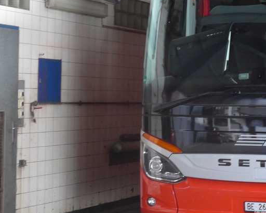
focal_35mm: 112
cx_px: 249
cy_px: 76
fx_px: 882
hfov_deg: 16.9
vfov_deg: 13.8
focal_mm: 10.1
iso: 400
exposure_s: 1/13
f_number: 3.2
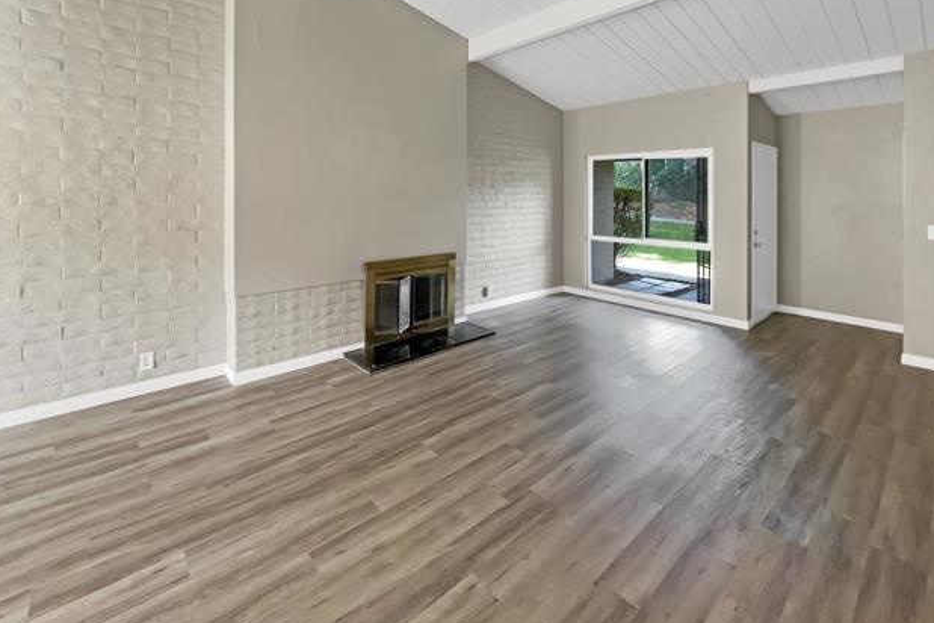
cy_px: 316
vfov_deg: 81.2
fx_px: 363
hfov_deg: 104.3
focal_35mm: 14
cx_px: 469
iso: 100
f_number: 1.8
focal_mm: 1.57
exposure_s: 1/19
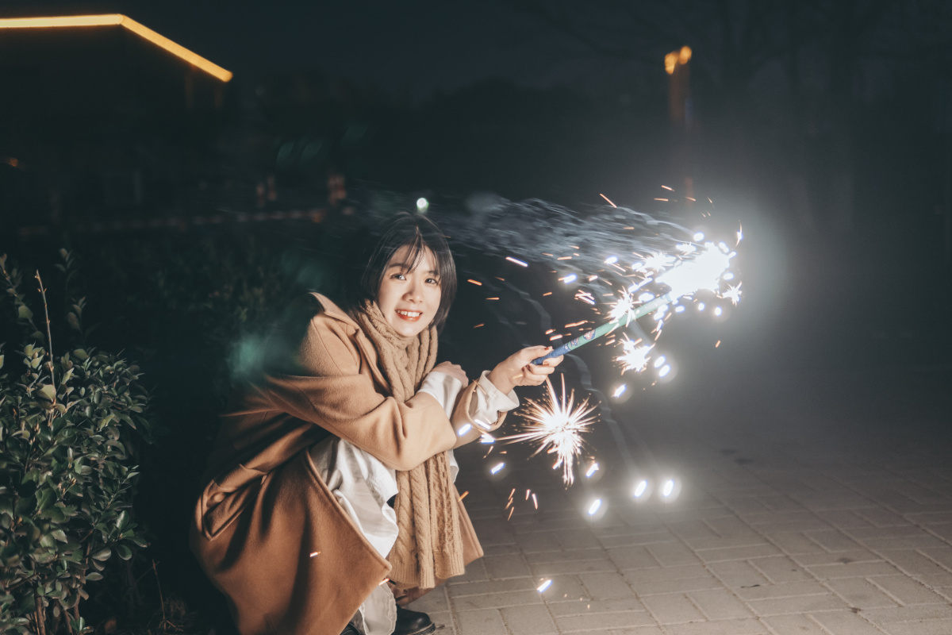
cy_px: 318
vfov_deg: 29.9
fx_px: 1190
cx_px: 476
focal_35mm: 45
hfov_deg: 43.6
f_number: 1.4
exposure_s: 1/125
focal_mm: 30
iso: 500
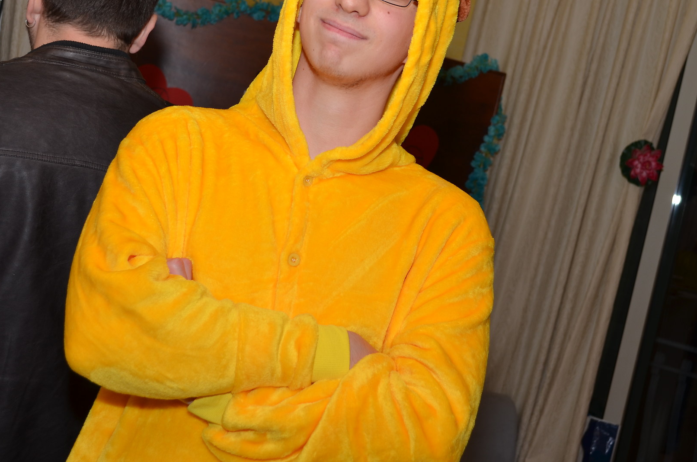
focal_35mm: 65
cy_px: 126
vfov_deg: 20.8
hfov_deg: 31.1
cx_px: 386
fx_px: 1251
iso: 100
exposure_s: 1/200
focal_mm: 29
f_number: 4.5
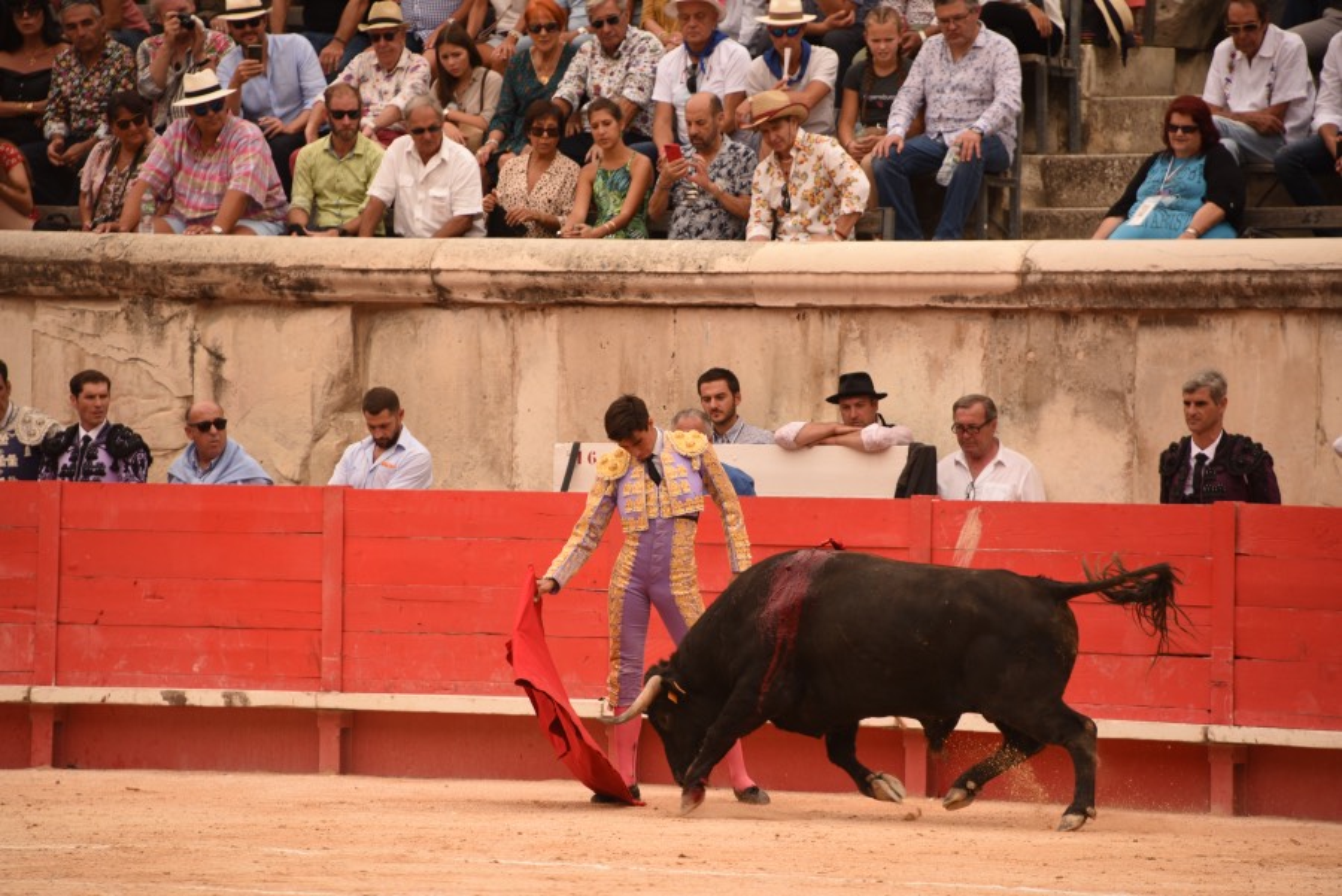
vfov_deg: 4.6
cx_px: 671
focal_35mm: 300
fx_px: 11188
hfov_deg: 6.9
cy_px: 448
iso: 400
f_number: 6.3
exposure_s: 1/640
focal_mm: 300
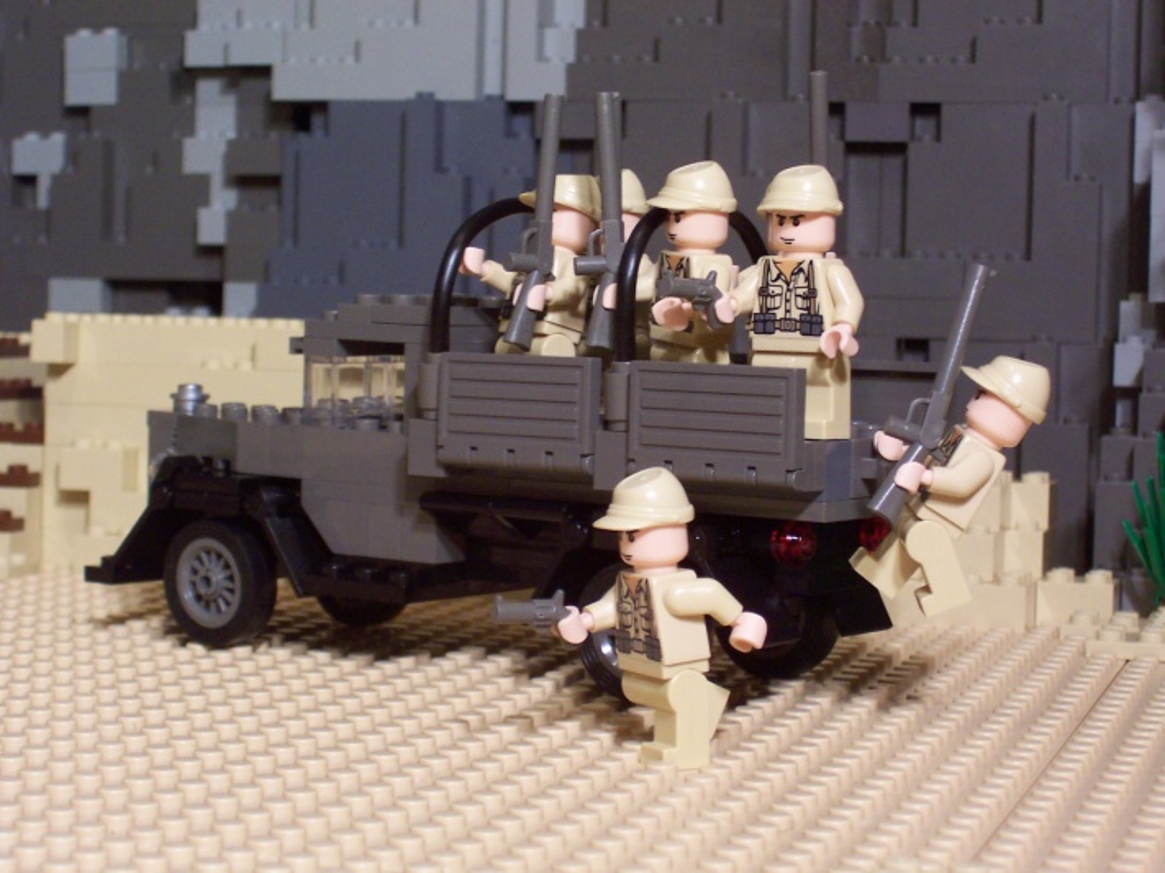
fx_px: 2995
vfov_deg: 16.6
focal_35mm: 89
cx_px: 582
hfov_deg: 22.0
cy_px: 436
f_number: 4.1
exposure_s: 1/20
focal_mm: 13.5
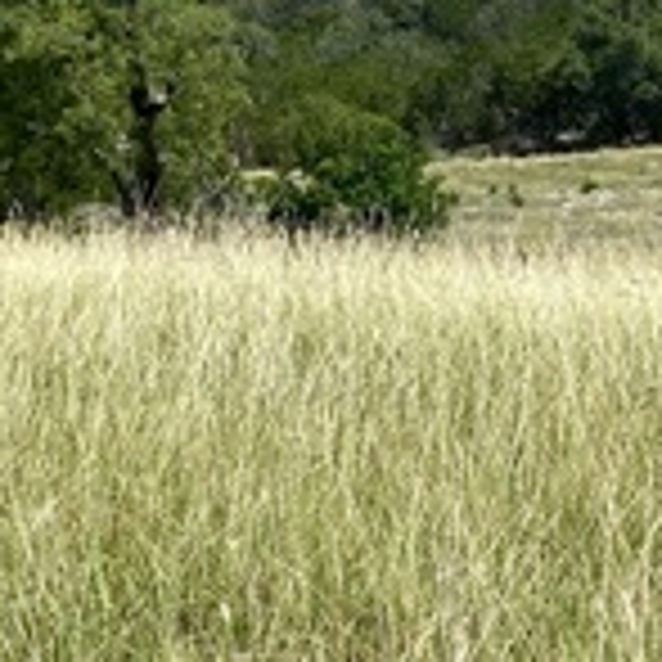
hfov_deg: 17.1
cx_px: 635
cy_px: 306
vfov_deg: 17.4
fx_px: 2164
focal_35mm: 100
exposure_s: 1/4444
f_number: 1.8
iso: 32
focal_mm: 4.25
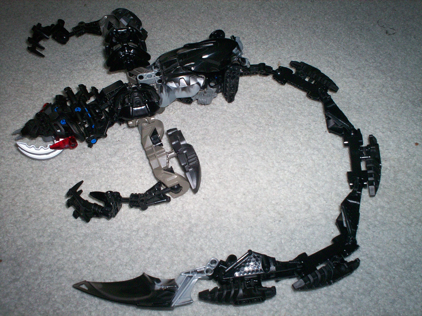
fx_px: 439
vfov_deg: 39.7
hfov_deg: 51.4
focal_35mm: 36
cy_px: 158
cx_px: 211
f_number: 4.5
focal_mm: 6
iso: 140
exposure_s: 1/60
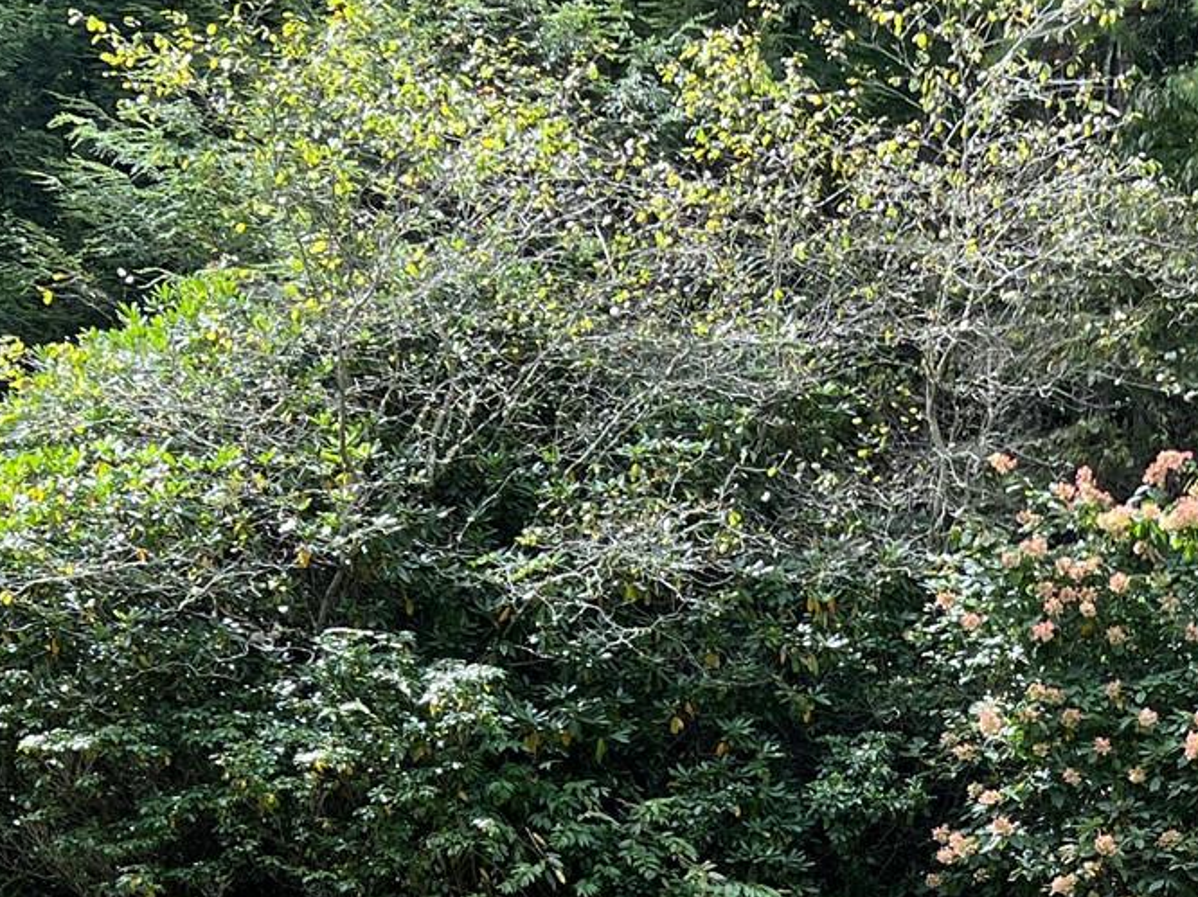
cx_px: 1110
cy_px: 942
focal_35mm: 80
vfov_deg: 17.9
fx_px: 2768
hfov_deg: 23.7
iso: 50
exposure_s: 1/658
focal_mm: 5.7
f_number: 1.5
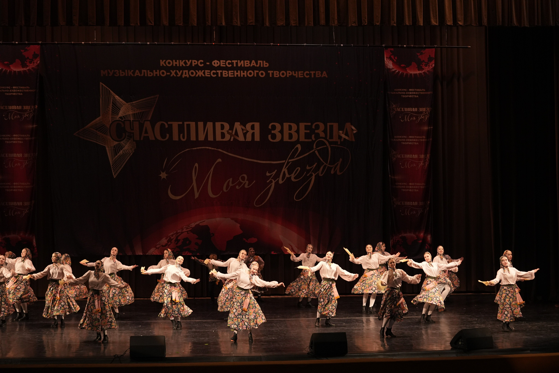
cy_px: 186
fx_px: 1087
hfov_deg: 28.8
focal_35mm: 70
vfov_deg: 19.5
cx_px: 280
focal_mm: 70
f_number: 2.8
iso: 2000
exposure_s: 1/400
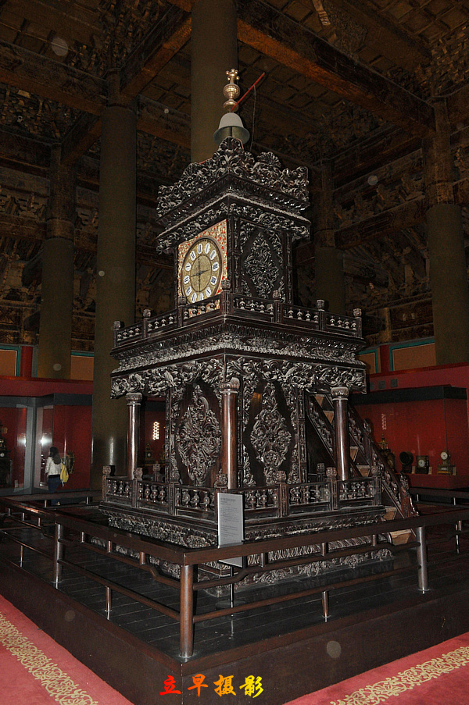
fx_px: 529
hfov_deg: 47.8
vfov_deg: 67.4
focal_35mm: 27
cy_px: 352
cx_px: 234
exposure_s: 1/50
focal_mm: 18
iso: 400
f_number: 5.6
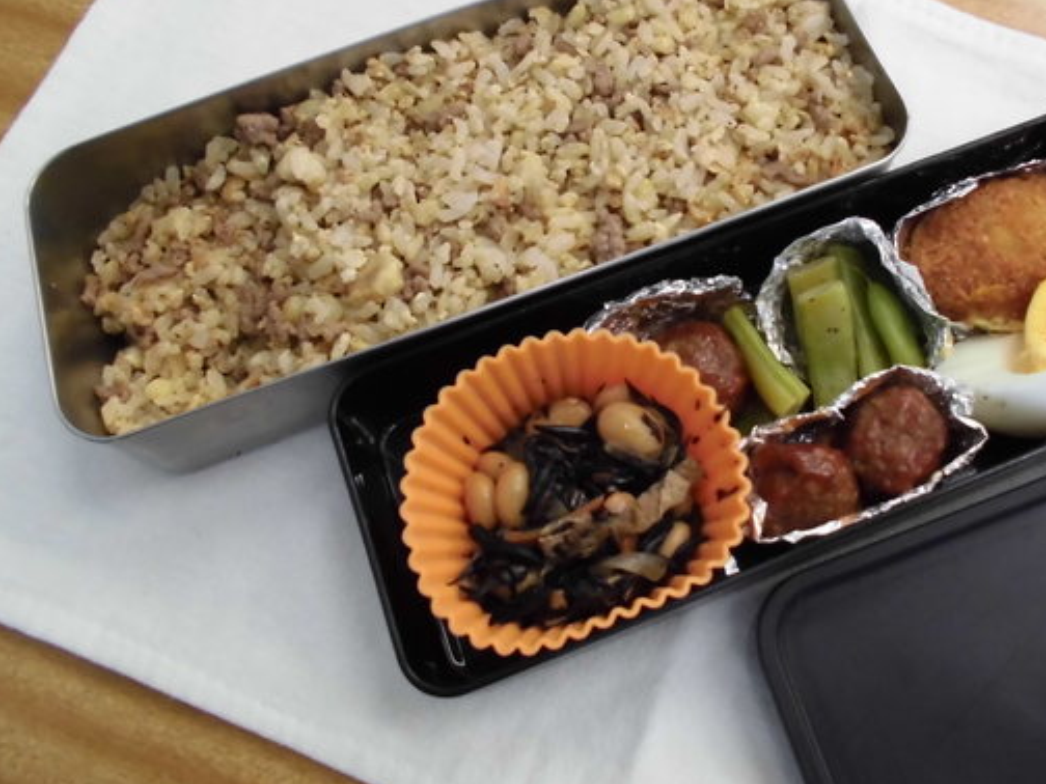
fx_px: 997
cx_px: 625
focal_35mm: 33
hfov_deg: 55.0
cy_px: 311
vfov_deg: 42.7
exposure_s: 1/60
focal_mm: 4.6
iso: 400
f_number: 3.5
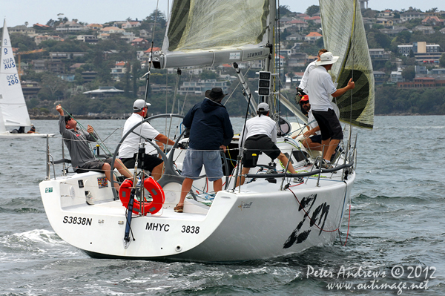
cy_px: 148
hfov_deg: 8.6
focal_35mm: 240
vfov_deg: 5.7
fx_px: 2964
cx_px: 222
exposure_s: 1/1000
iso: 400
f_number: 7.1
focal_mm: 160
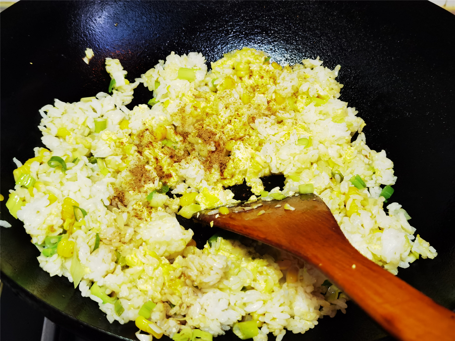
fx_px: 618
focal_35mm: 47
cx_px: 228
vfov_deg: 30.9
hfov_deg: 40.4
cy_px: 170
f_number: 1.9
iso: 250
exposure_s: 1/33.3
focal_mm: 6.71
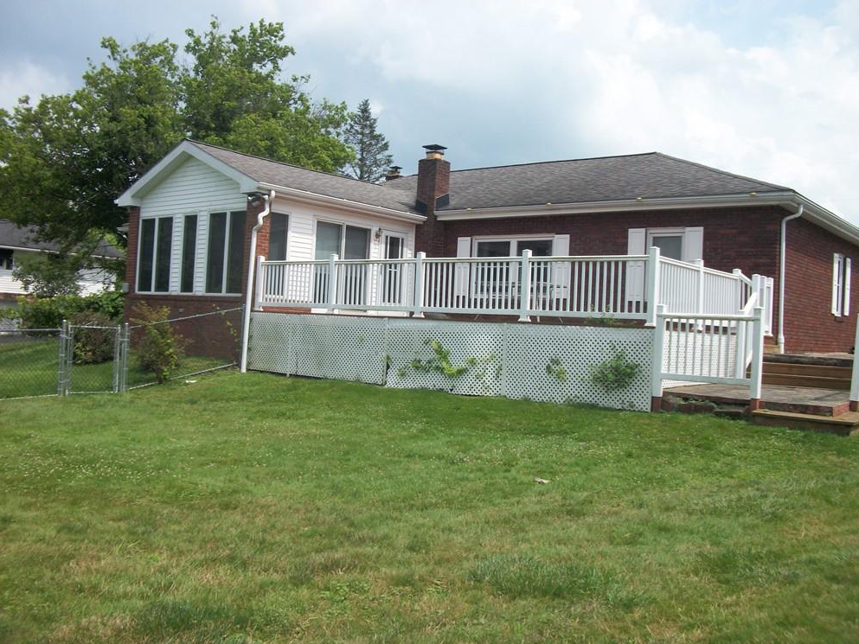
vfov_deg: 43.0
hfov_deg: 55.3
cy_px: 325
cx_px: 427
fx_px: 819
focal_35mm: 33
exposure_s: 1/160
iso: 80
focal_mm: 5.7
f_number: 8.8
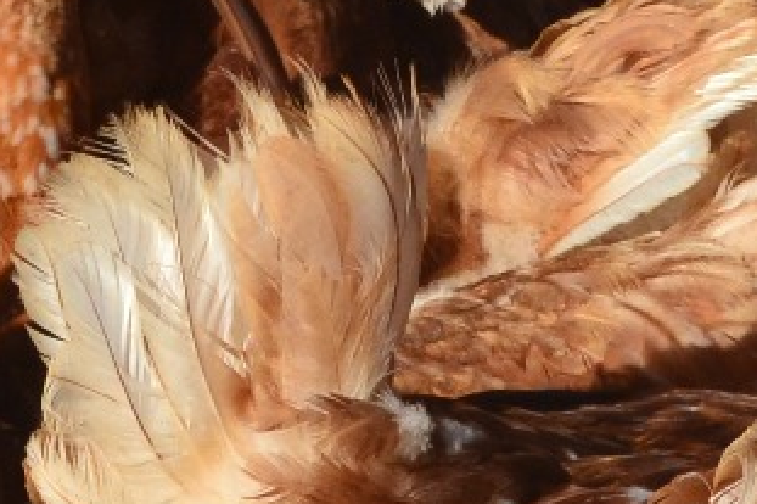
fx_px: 11164
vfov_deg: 2.6
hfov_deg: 3.9
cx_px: -34
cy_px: -376
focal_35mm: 531
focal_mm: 55
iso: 400
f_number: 11
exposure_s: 1/500
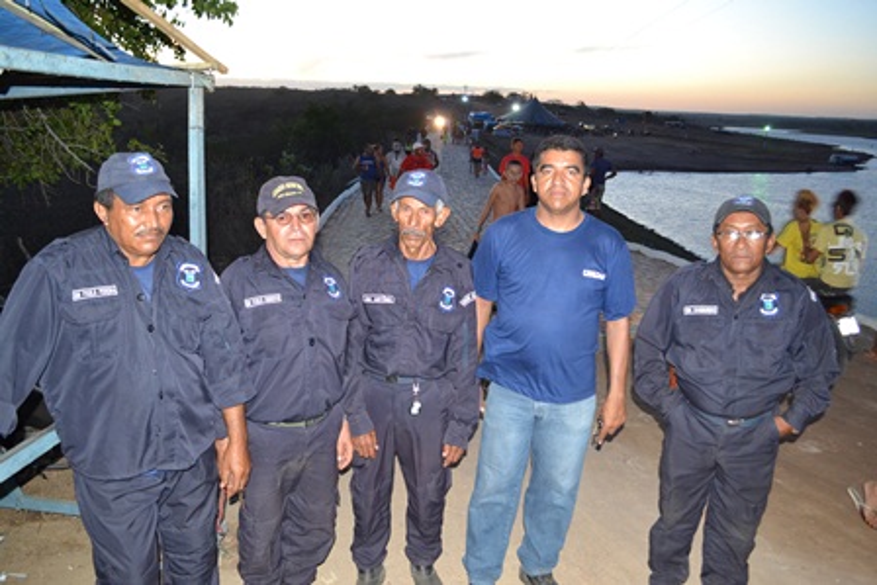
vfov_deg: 43.6
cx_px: 438
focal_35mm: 30
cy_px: 292
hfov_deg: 61.9
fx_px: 731
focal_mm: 20
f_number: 3.8
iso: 1250
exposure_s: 1/30
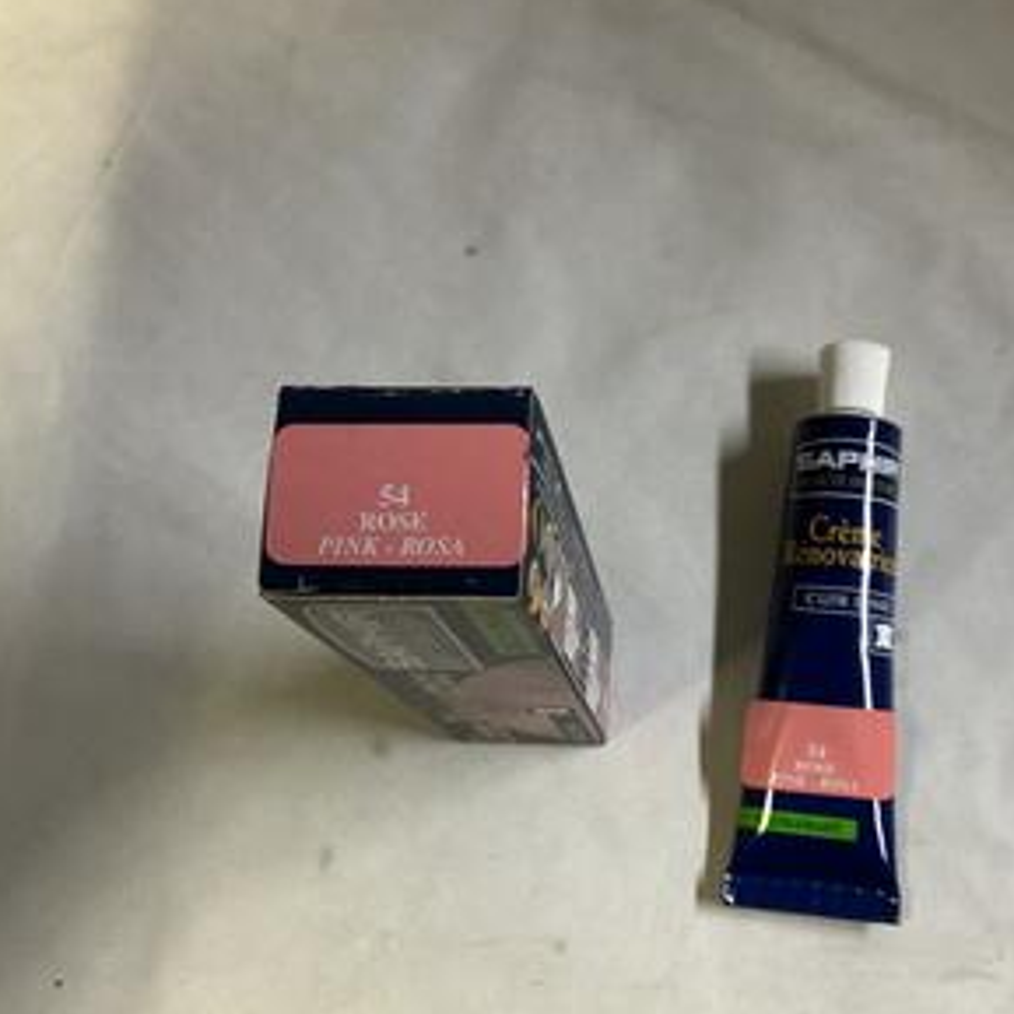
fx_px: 1326
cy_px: 572
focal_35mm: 40
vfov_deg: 41.8
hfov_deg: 41.7
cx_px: 603
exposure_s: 1/50
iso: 125
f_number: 1.8
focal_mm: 3
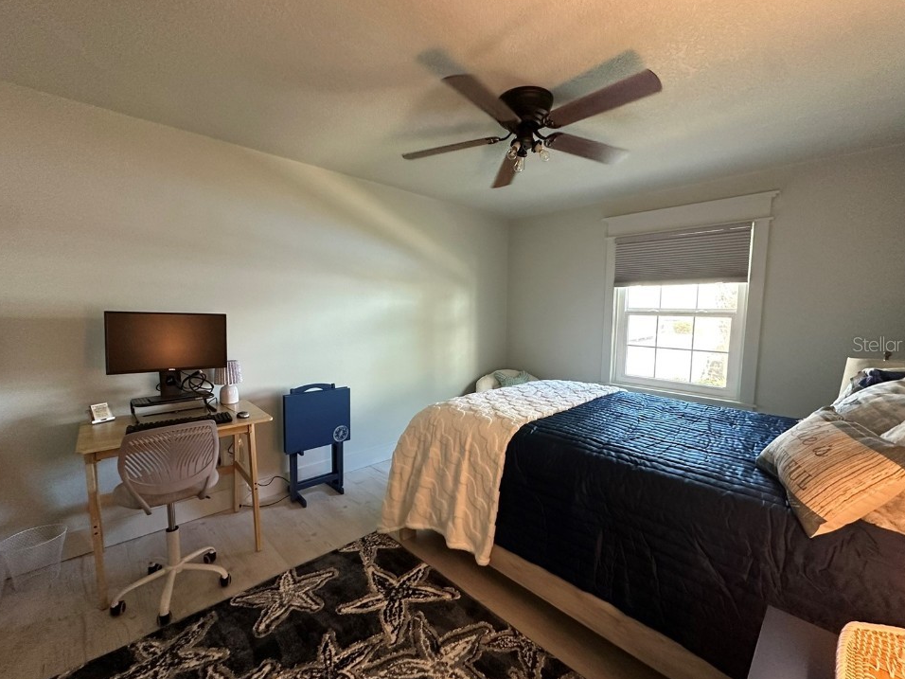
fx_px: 392
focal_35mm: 15
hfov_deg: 98.2
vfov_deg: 81.7
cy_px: 344
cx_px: 457
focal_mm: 2.22
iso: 400
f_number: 2.2
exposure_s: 1/60
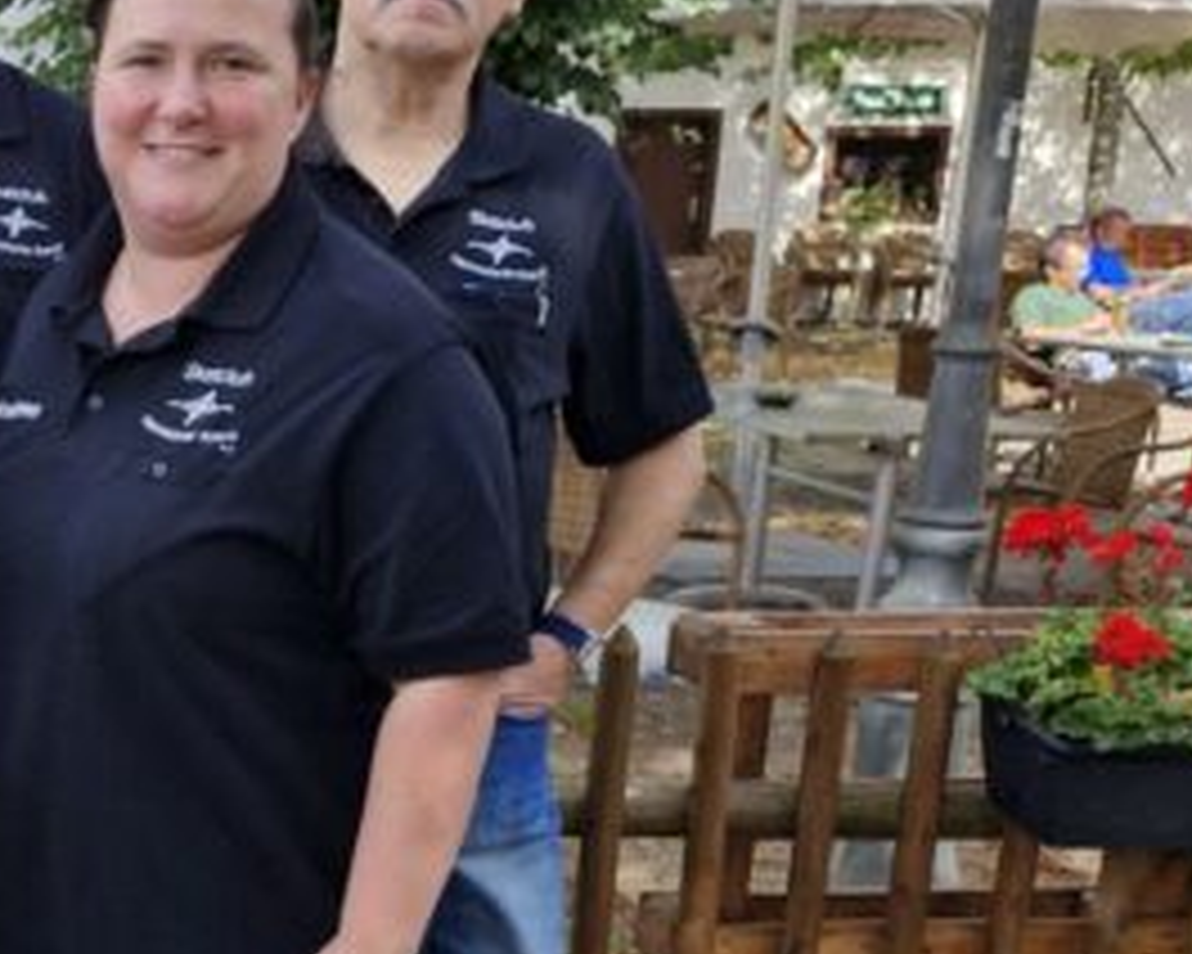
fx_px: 2152
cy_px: 765
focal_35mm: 61
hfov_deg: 27.4
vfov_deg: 24.6
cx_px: -220
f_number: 1.8
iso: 50
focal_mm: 5.54
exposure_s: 1/395
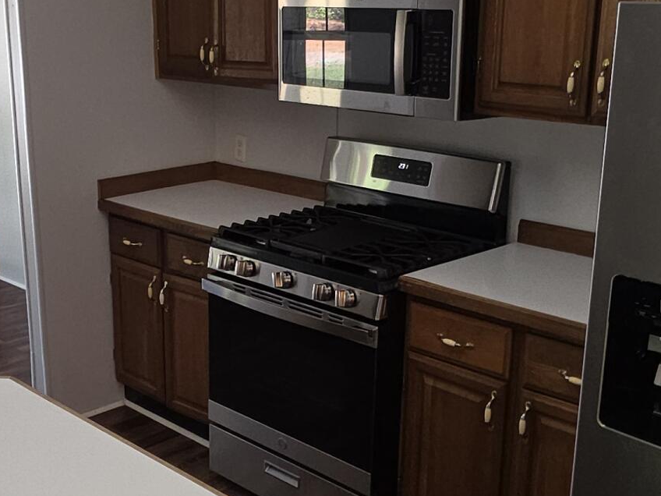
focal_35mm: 46
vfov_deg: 31.5
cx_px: 251
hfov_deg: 41.0
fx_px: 878
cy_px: 274
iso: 50
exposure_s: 1/60
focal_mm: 2.2
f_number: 1.9
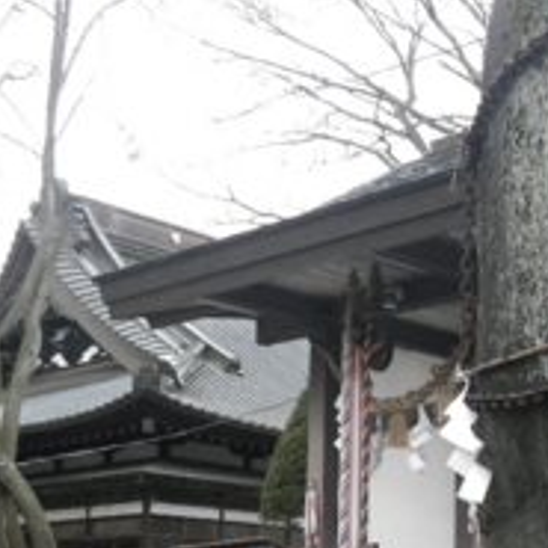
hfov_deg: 22.8
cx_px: 545
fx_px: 1307
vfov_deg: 23.2
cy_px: 465
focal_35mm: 73
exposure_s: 1/50
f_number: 3.8
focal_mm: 6.1
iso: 320
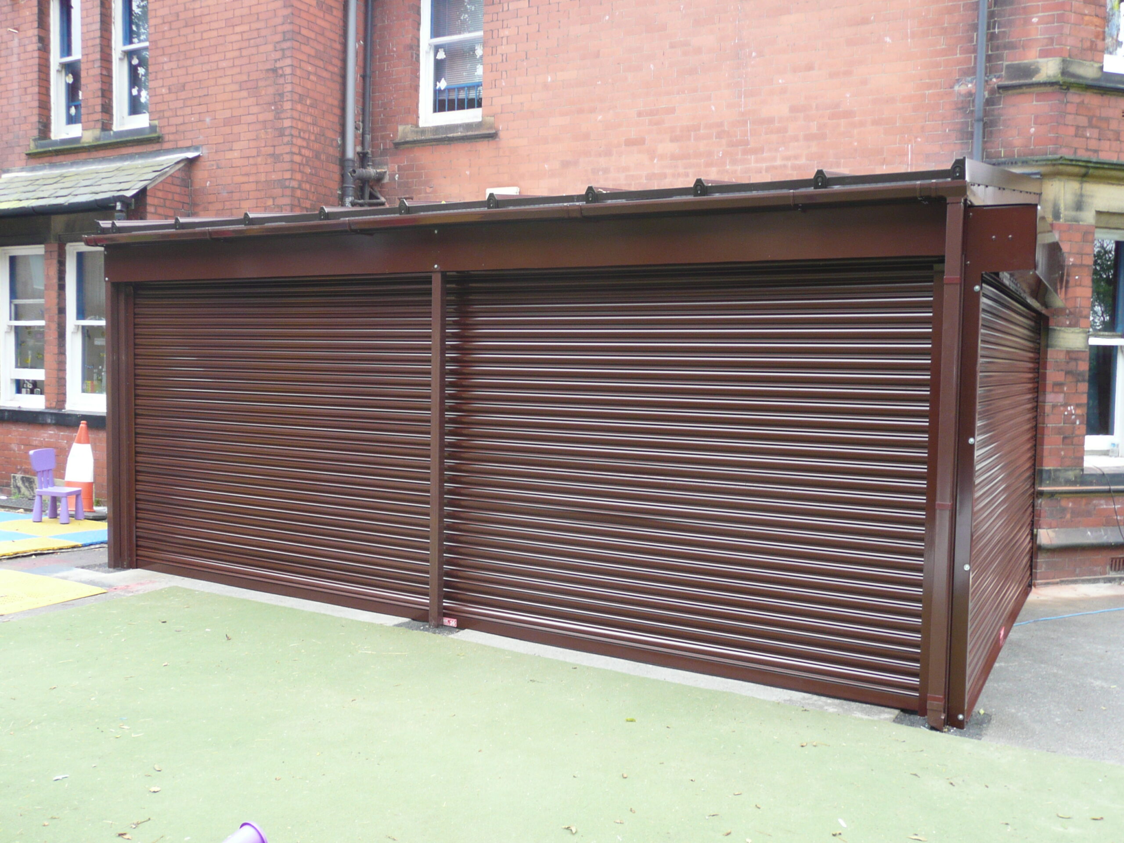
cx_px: 562
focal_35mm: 32
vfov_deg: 44.2
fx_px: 1039
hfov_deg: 56.8
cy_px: 422
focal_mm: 5.2
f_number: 3.5
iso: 125
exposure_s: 1/30
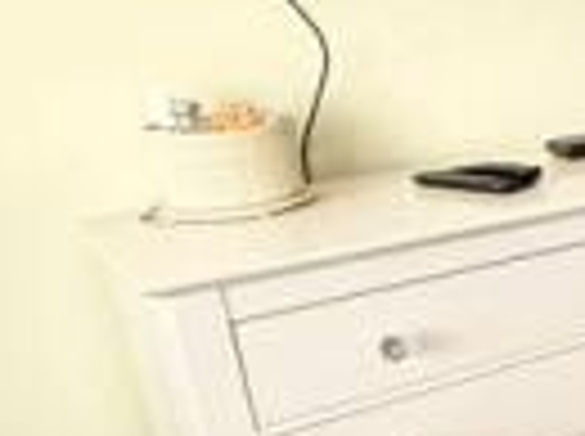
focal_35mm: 63
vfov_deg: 23.2
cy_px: 182
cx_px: 1235
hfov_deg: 17.8
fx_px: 1063
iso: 320
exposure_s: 1/68
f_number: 2.2
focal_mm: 2.22
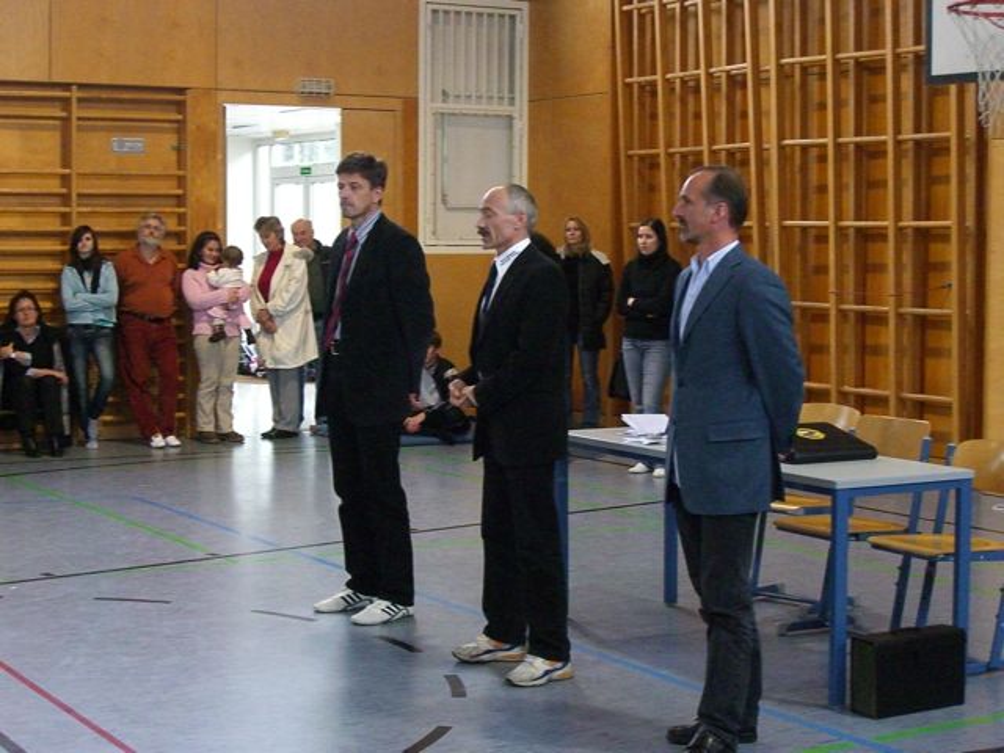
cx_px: 502
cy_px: 376
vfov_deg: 21.6
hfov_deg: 28.6
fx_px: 1972
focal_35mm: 68
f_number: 4
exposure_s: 1/60
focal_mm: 14.2
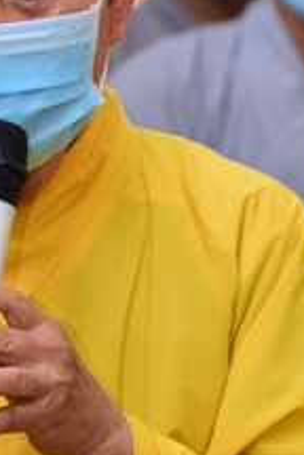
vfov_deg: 5.7
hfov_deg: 3.8
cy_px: 82
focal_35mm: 361
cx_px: 10
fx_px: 4572
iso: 1000
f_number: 4.5
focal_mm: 120
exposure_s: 1/60
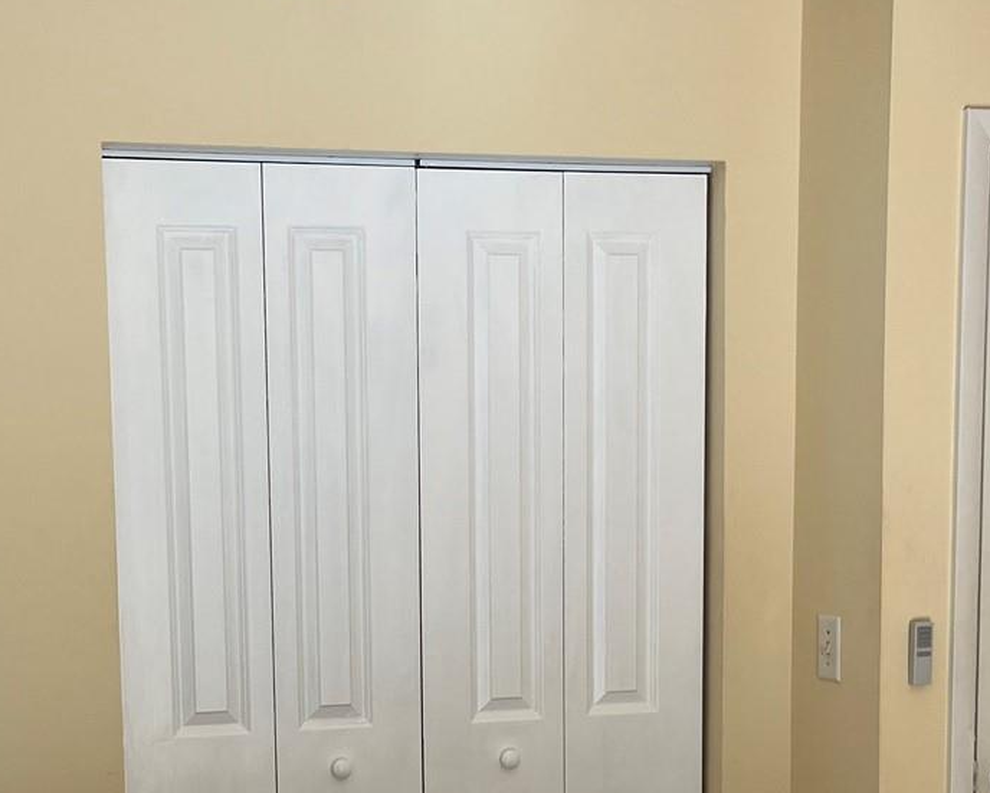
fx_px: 1729
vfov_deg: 25.1
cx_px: 281
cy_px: 712
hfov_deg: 31.5
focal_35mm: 59
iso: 64
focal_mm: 5.1
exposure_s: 1/122
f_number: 1.6
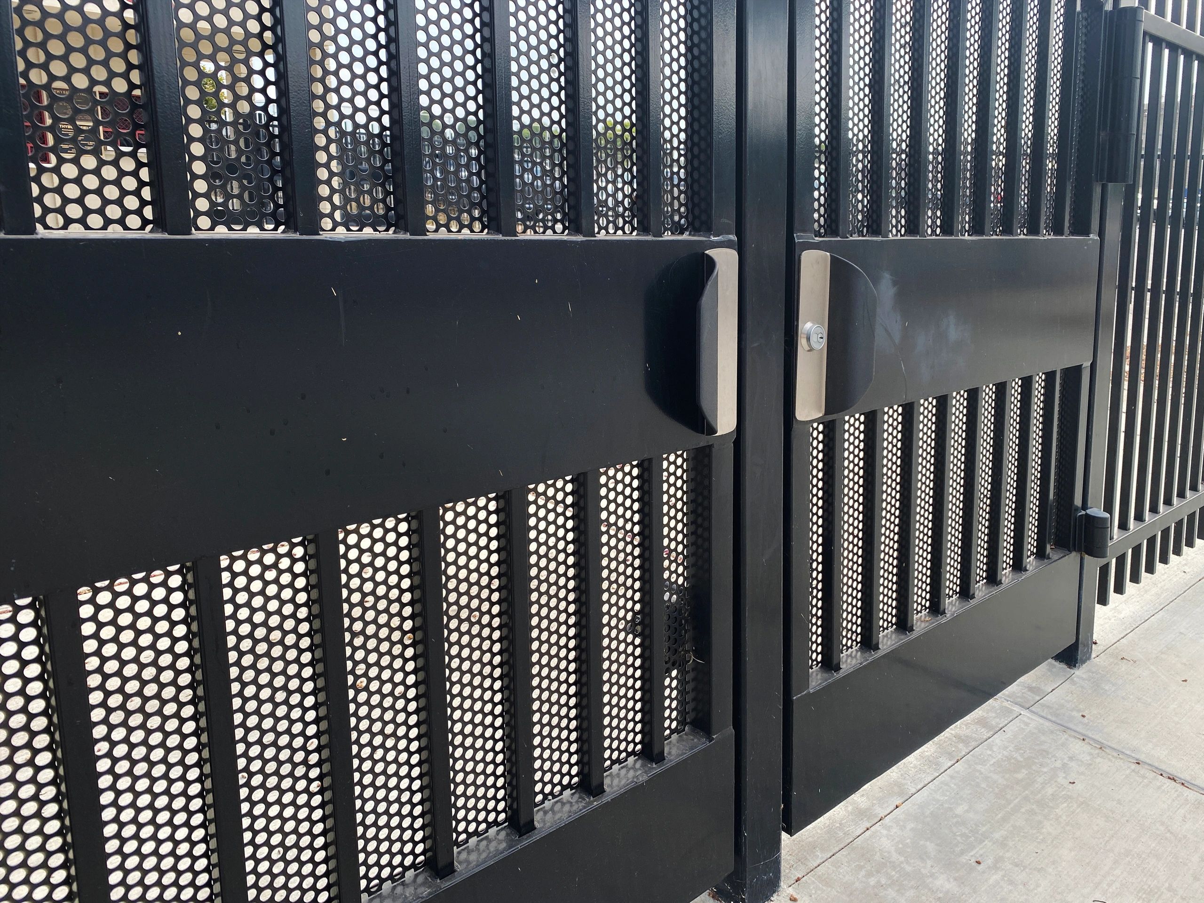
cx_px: 602
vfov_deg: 53.1
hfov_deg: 67.3
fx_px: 904
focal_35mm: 26
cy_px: 452
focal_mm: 4.25
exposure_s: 1/481
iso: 32
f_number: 1.8
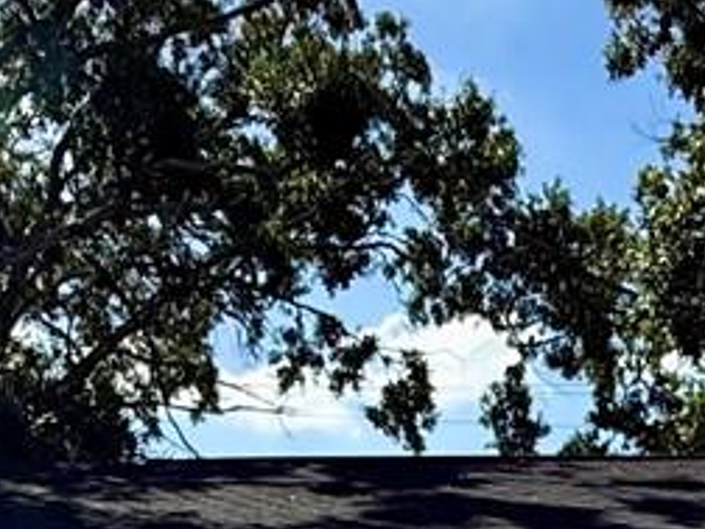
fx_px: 1813
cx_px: 515
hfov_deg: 21.8
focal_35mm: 89
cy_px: 1097
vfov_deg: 13.8
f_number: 2.2
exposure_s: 1/2717
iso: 50
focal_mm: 2.22
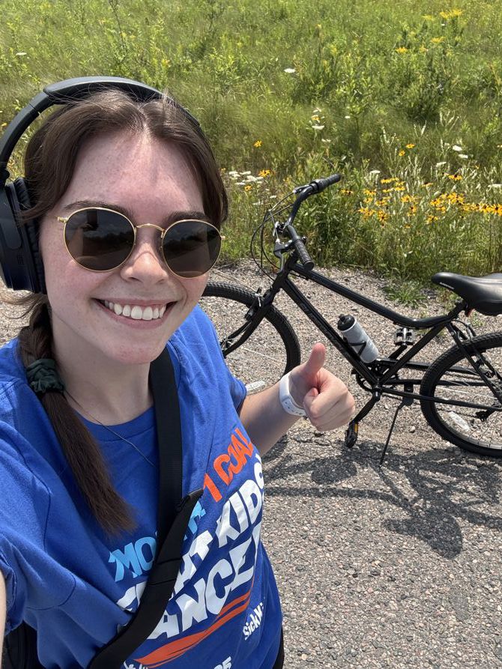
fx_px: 580
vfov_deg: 60.0
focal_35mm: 30
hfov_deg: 46.8
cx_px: 251
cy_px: 334
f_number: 1.9
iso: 25
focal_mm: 2.69
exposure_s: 1/844
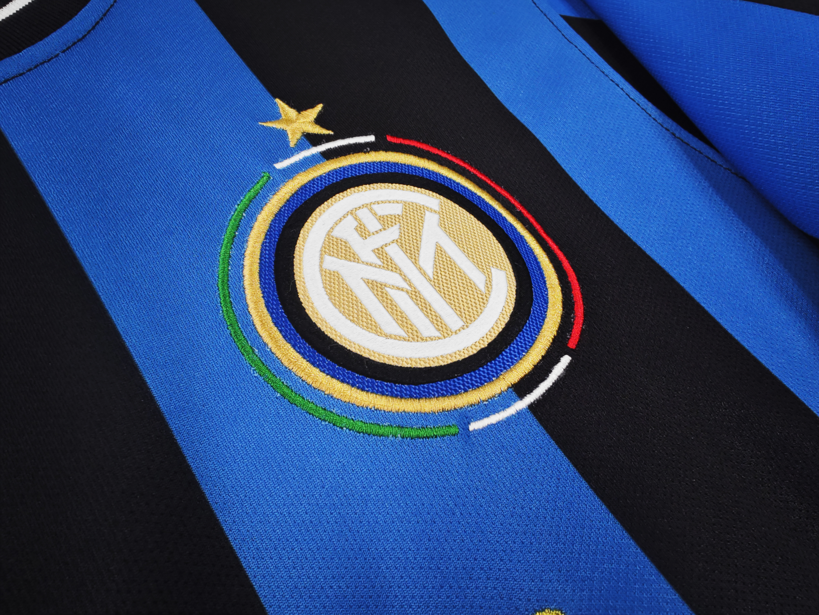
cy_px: 308
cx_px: 410
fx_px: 544
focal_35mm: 23
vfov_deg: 58.9
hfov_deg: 73.9
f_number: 2.2
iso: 58
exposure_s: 1/50
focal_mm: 2.59
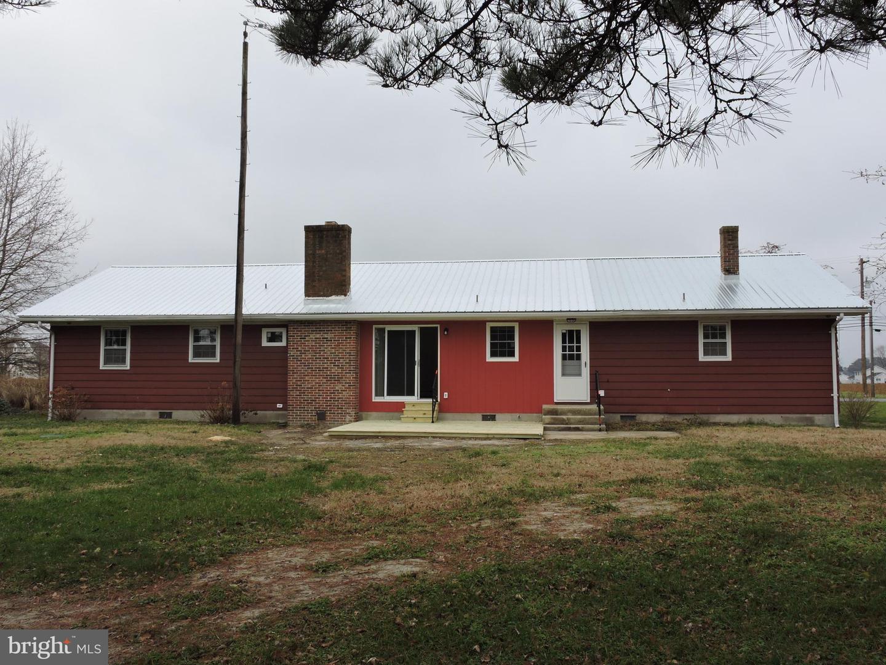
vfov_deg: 46.8
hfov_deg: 60.0
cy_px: 332
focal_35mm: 30
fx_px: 768
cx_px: 443
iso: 100
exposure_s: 1/400
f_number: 5
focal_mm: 5.4
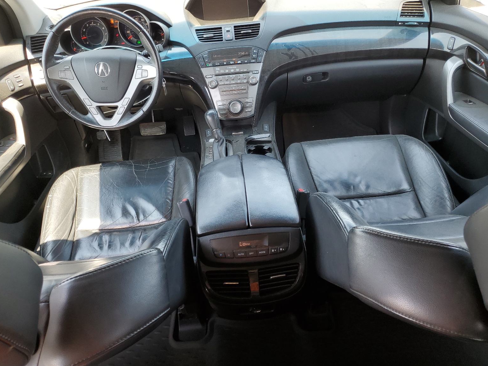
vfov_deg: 51.4
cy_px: 180
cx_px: 236
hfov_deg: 65.3
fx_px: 381
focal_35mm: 27
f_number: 1.5
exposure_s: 1/122
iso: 50
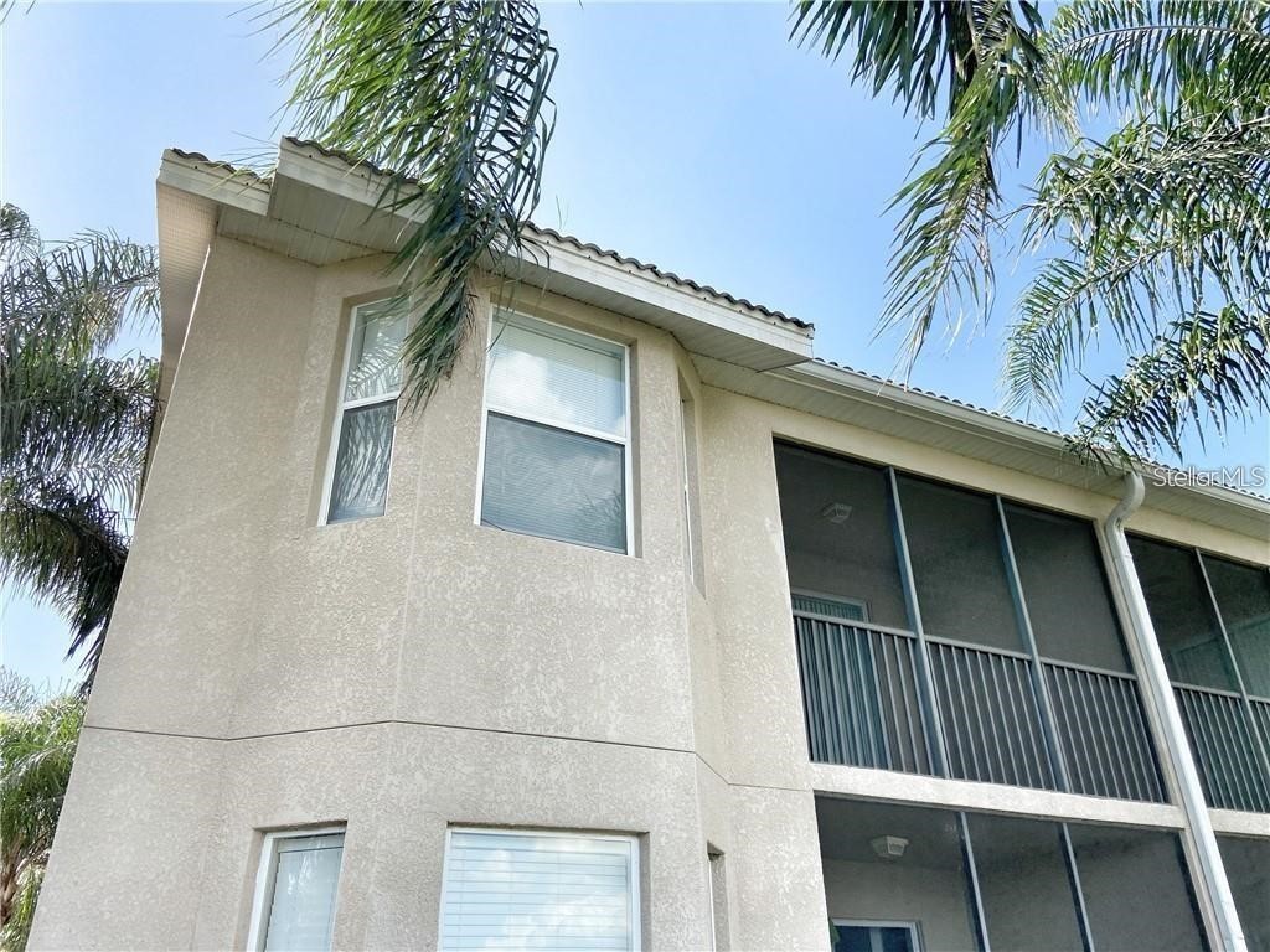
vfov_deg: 53.1
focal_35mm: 26
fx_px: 954
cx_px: 635
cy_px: 476
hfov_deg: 67.3
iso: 32
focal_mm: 4.25
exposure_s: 1/865
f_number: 1.8
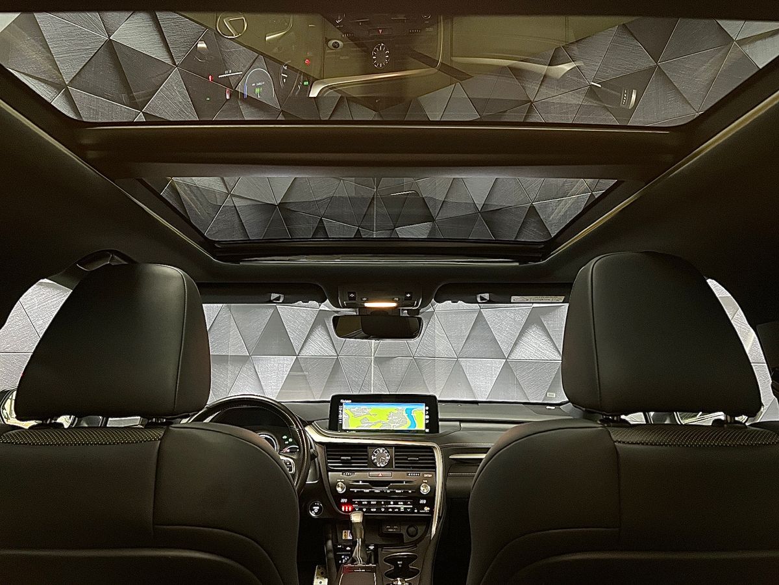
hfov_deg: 67.3
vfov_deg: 53.1
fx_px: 585
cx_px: 390
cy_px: 292
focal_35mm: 26
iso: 640
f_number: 1.5
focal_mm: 5.7
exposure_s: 1/37
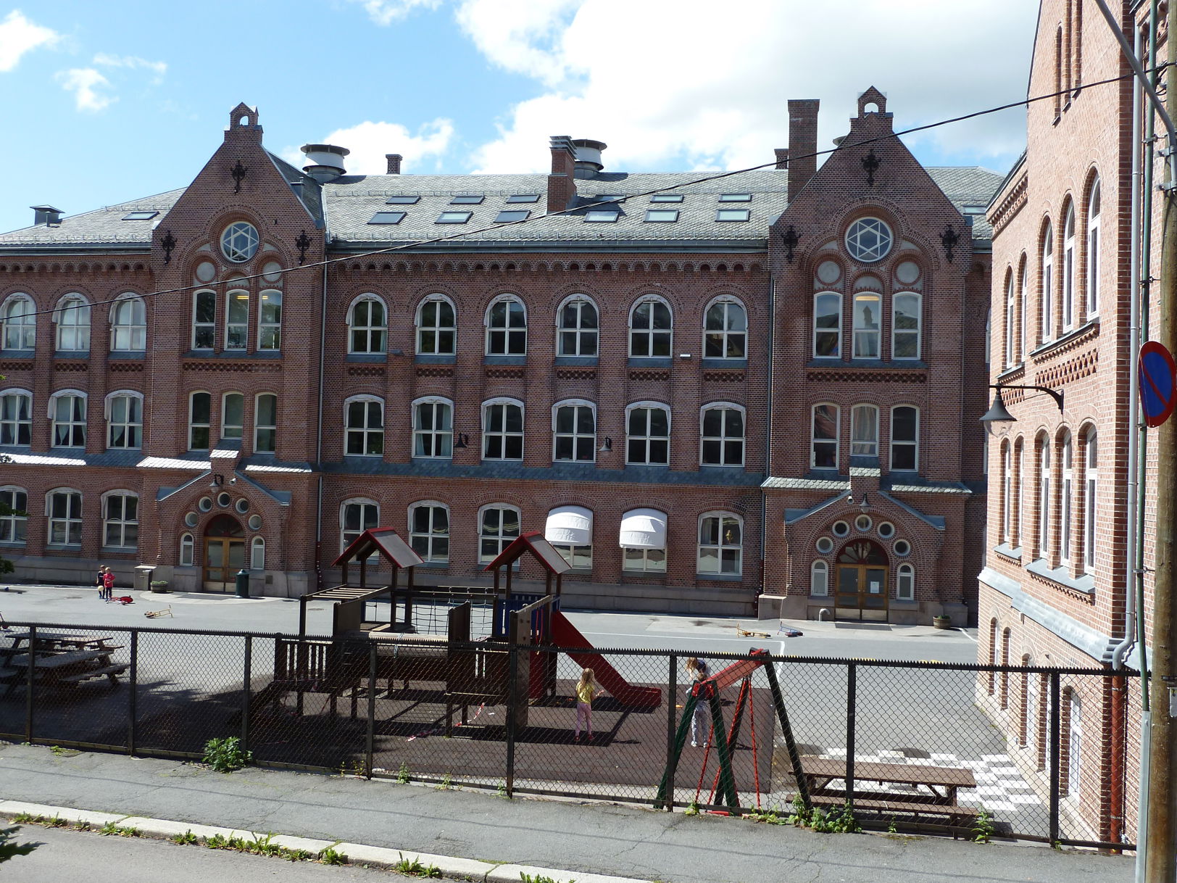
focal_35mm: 35
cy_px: 442
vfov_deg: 40.7
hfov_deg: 52.6
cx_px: 588
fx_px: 1190
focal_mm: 5.7
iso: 80
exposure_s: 1/400
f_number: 4
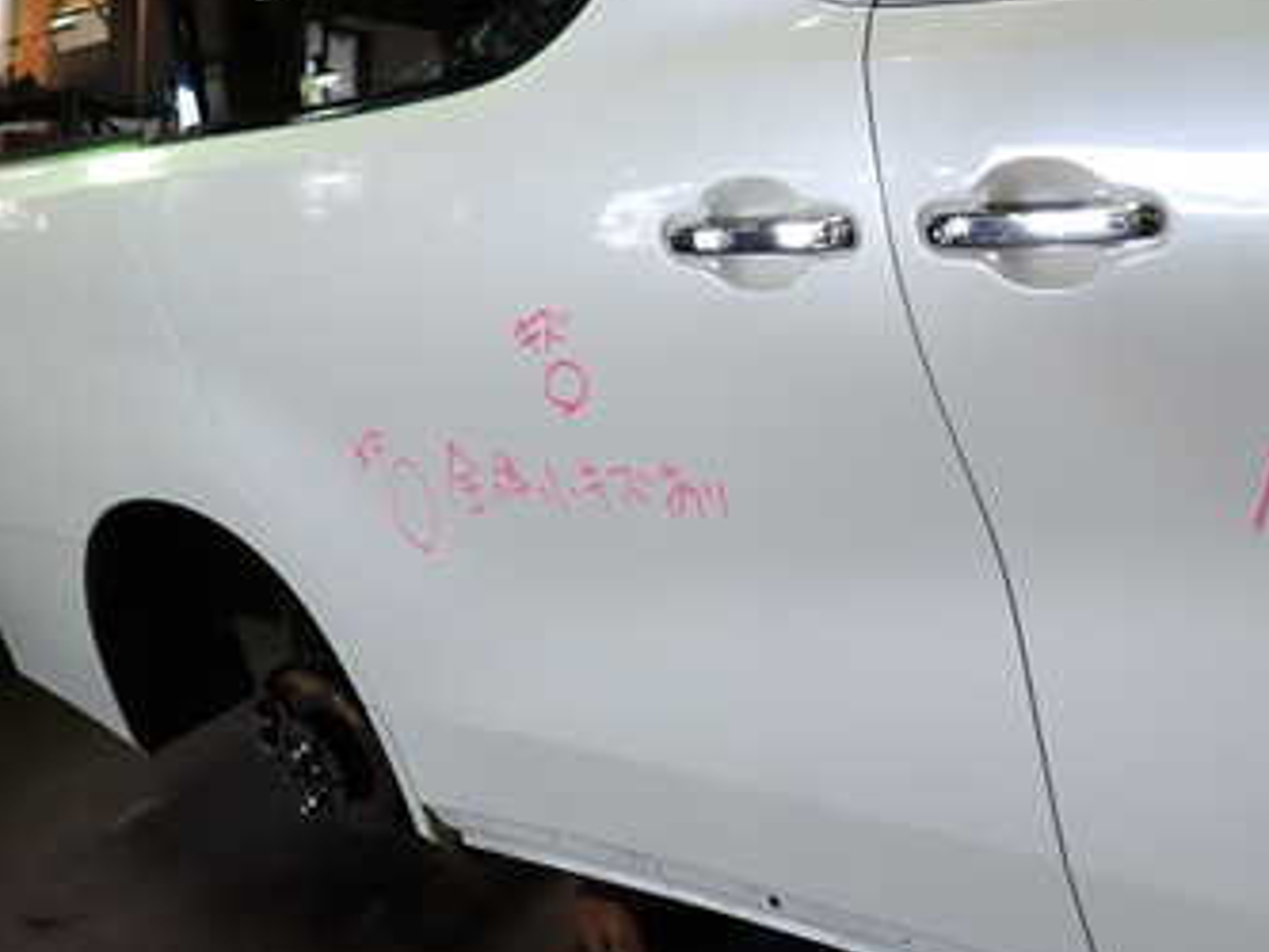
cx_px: 652
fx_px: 1650
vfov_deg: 31.5
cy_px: 217
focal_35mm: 45
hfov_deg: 42.1
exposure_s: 1/60
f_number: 2
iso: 100
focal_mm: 4.5
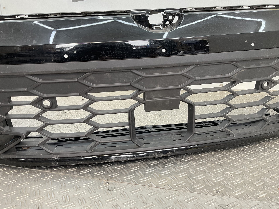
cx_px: 140
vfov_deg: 48.2
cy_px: 104
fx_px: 234
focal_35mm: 29
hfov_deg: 61.7
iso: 40
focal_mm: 3
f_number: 1.8
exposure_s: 1/100
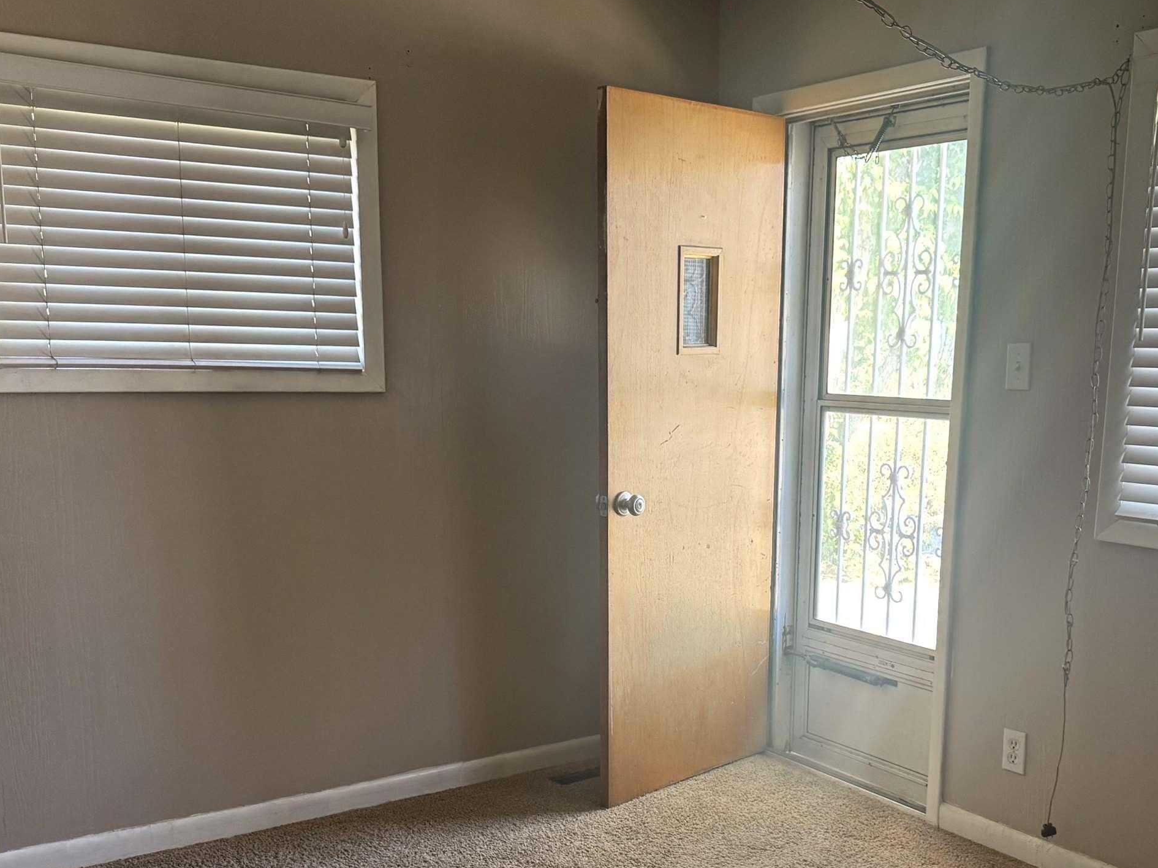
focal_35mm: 39
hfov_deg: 47.8
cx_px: 624
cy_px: 627
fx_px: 1305
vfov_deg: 36.2
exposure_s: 1/120
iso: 160
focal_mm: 6.76
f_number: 1.78
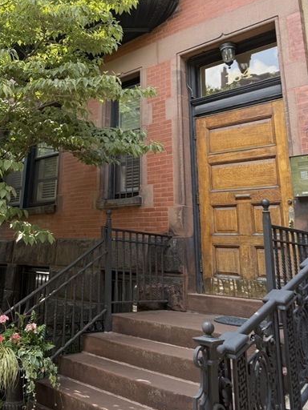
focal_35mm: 36
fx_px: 427
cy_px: 120
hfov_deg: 38.8
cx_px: 83
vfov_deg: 49.9
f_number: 1.78
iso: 100
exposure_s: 1/580
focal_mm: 6.76
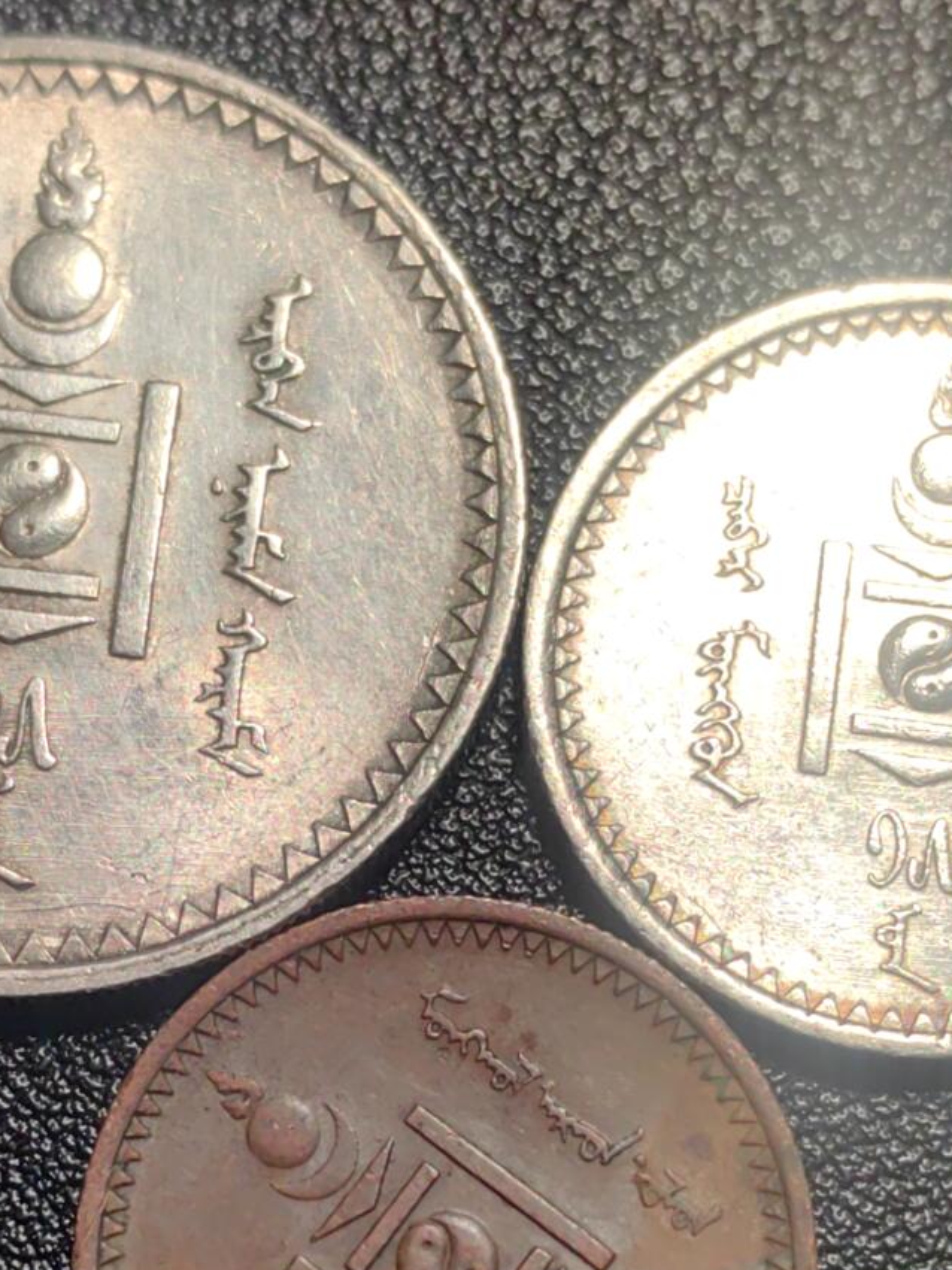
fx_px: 3338
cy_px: 863
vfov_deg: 21.4
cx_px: 403
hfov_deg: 16.2
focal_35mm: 91
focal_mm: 5.75
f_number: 2
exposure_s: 1/352
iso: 50
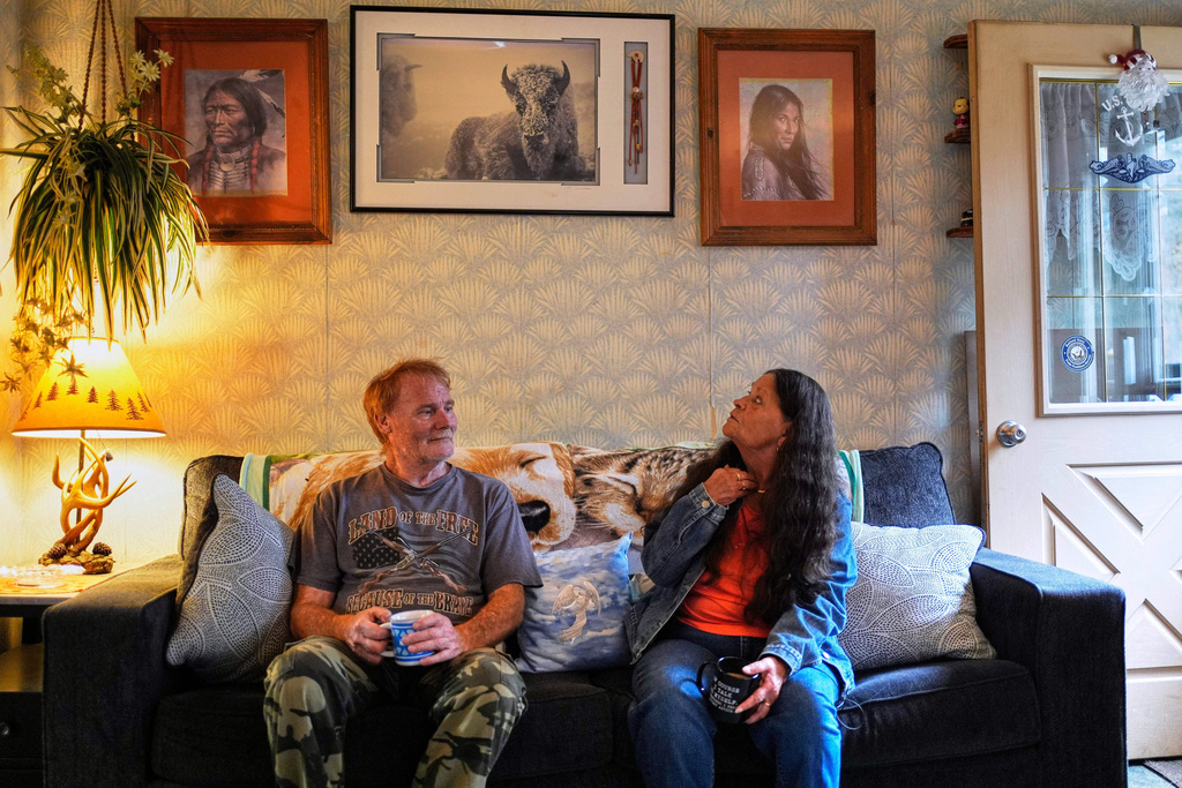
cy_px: 394
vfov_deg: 37.9
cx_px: 591
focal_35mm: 35
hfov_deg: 54.4
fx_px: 1149
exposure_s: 1/100
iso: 1250
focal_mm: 35
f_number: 1.8
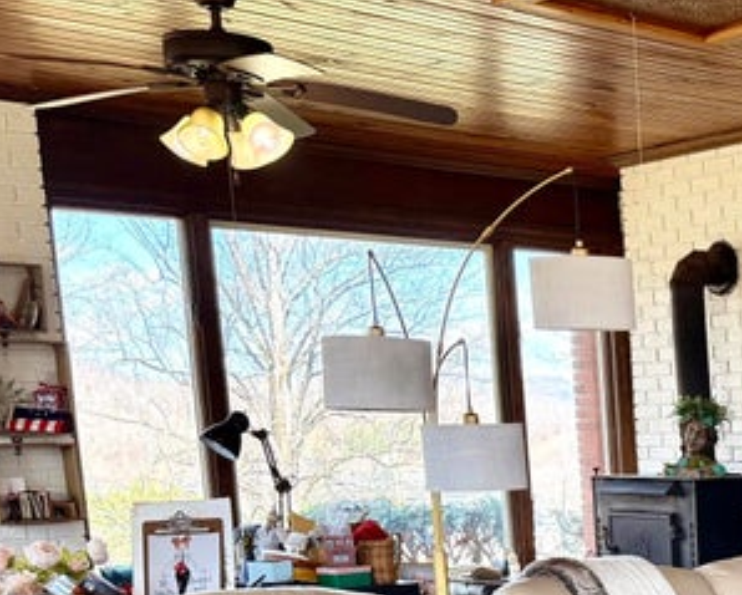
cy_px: 700
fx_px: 1473
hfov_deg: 24.7
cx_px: 957
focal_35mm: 67
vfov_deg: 21.3
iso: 160
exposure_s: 1/240
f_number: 1.78
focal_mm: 6.76
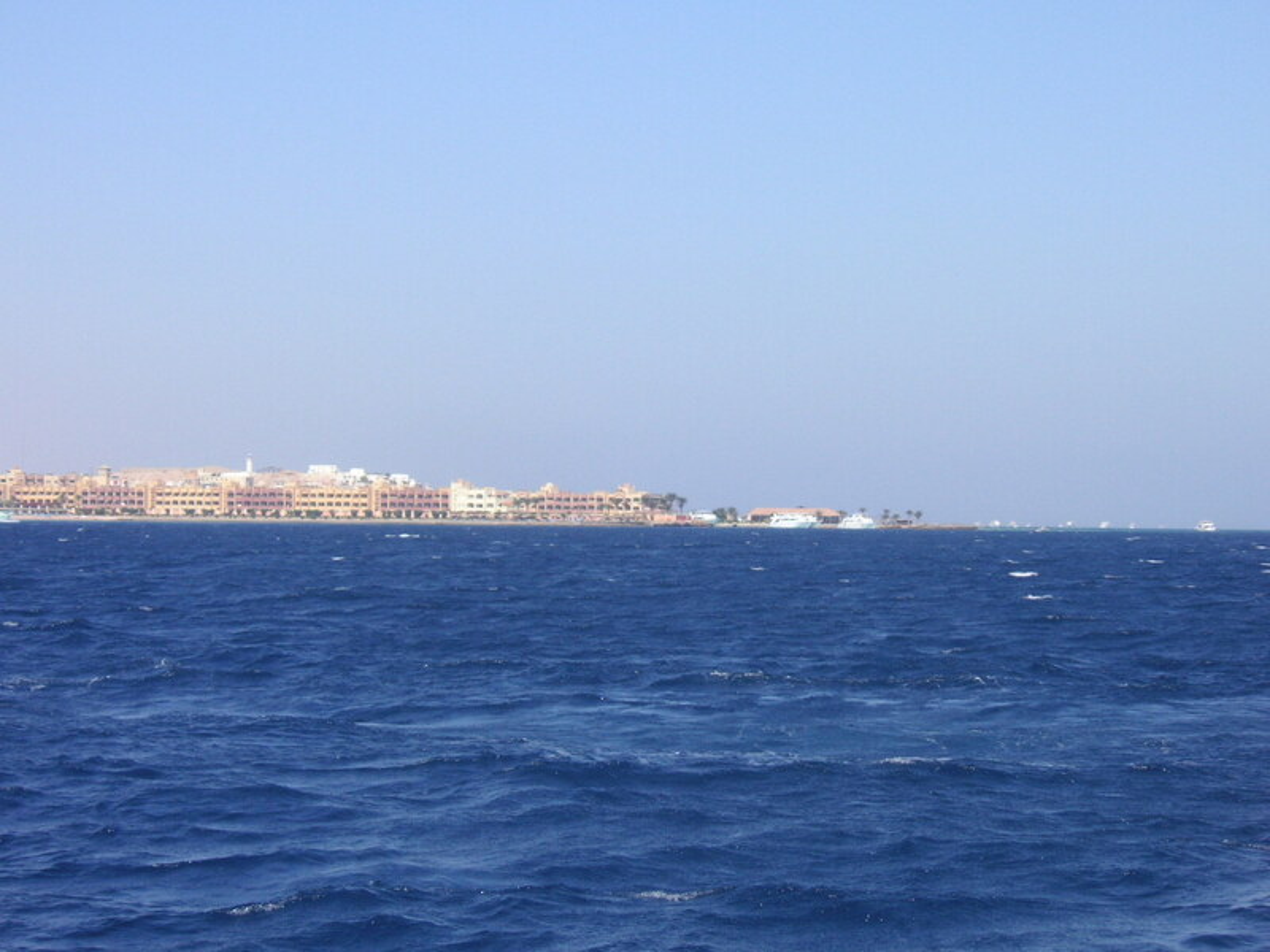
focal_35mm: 100
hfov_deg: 19.6
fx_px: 3669
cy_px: 476
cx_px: 635
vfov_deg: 14.8
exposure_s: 1/350
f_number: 5
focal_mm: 16.6
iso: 50
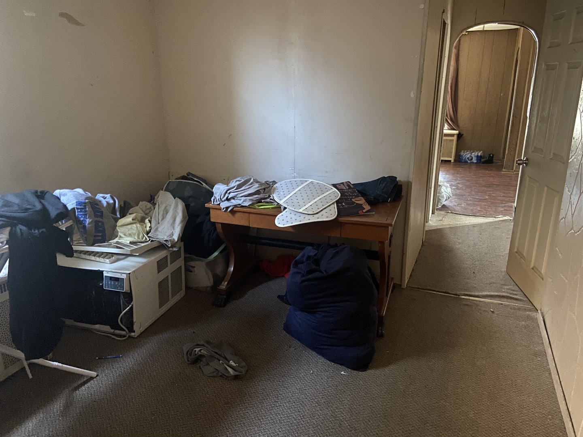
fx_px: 438
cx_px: 292
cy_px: 218
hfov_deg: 67.3
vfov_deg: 53.1
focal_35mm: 26
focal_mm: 4.25
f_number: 1.8
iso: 500
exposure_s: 1/12
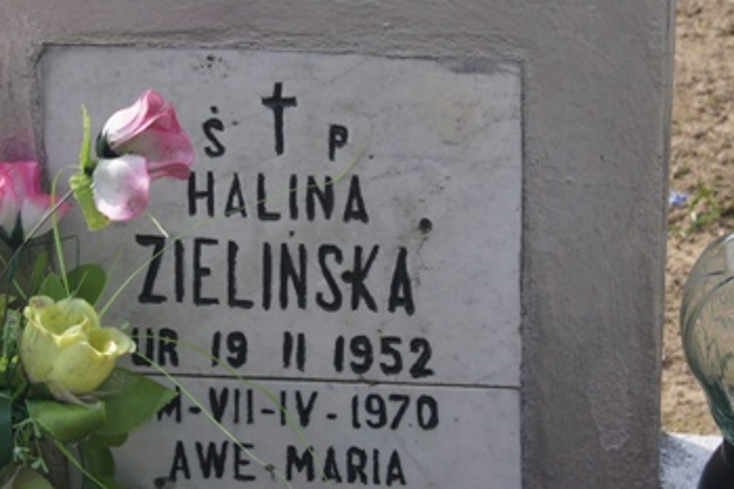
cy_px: 197
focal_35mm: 137
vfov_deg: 10.0
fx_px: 2792
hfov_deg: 15.0
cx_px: 308
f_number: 9
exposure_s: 1/250
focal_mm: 50
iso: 200
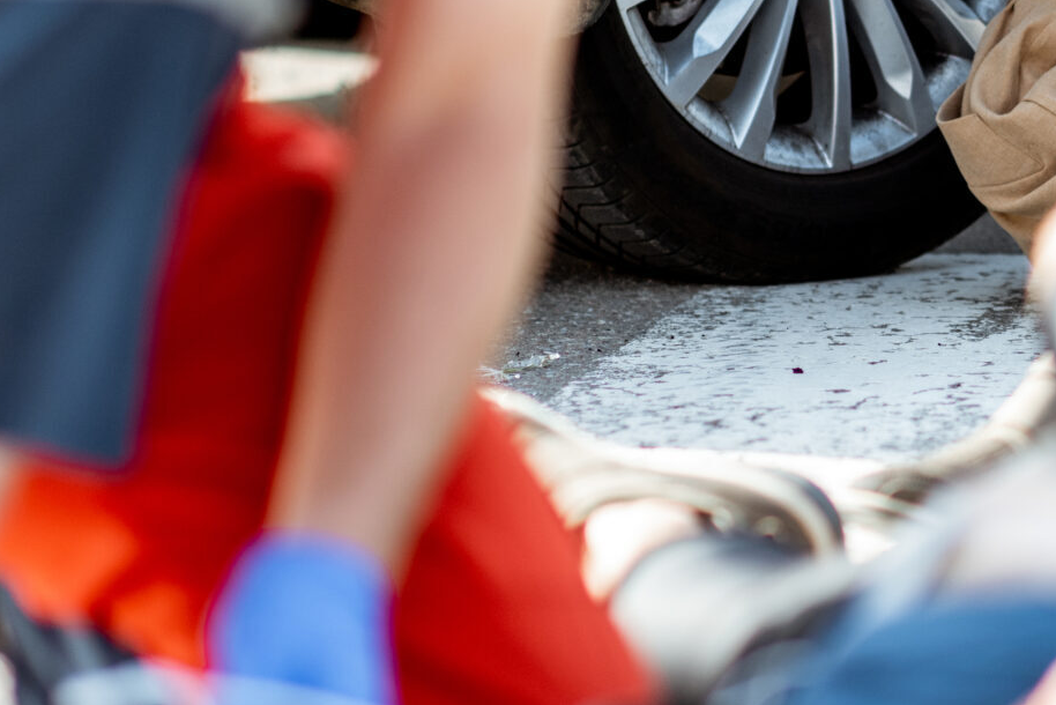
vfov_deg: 5.8
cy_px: 106
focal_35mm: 238
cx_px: 1049
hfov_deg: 8.6
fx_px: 6983
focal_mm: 85
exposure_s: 1/2000
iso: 200
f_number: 2.2
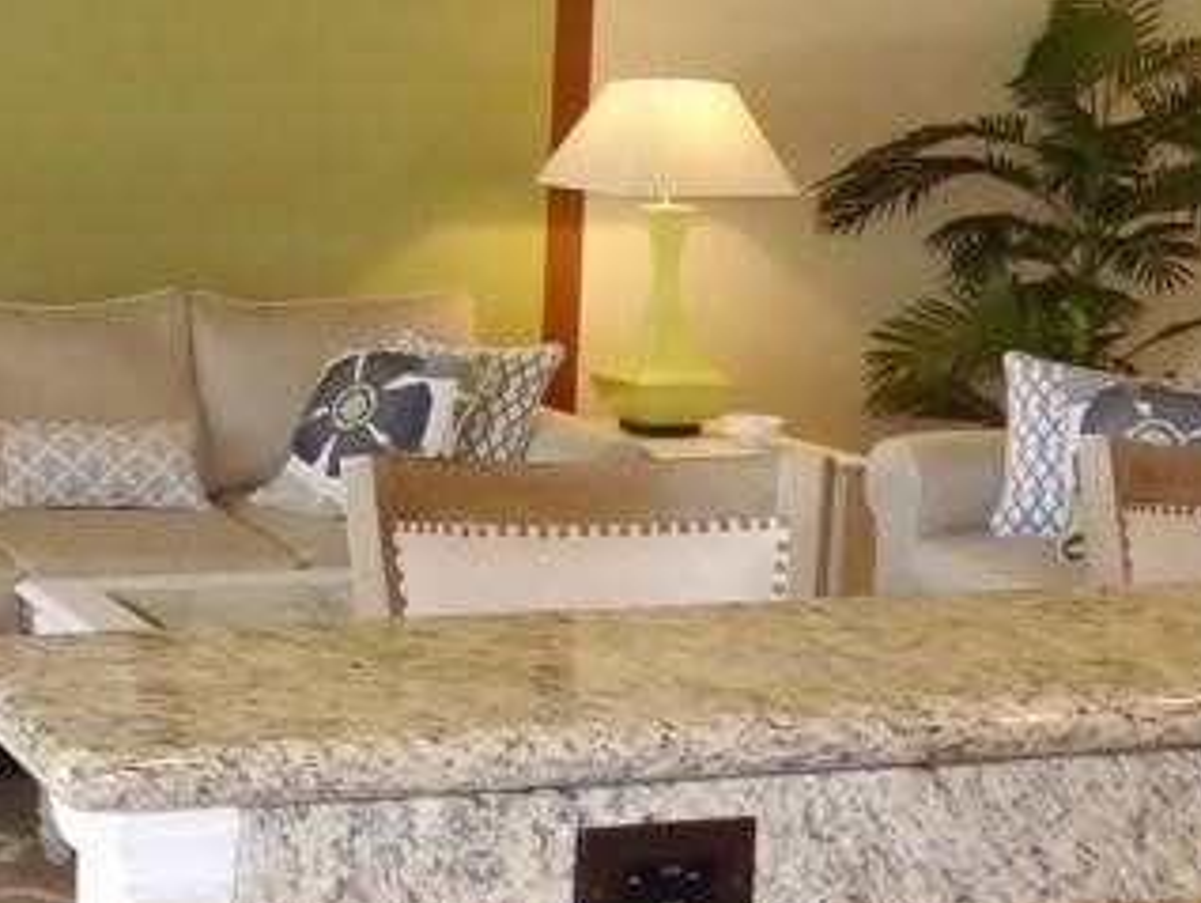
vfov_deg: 19.9
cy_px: 355
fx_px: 2569
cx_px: 45
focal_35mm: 74
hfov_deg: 25.2
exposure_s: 1/60
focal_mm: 4.11
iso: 400
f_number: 3.5
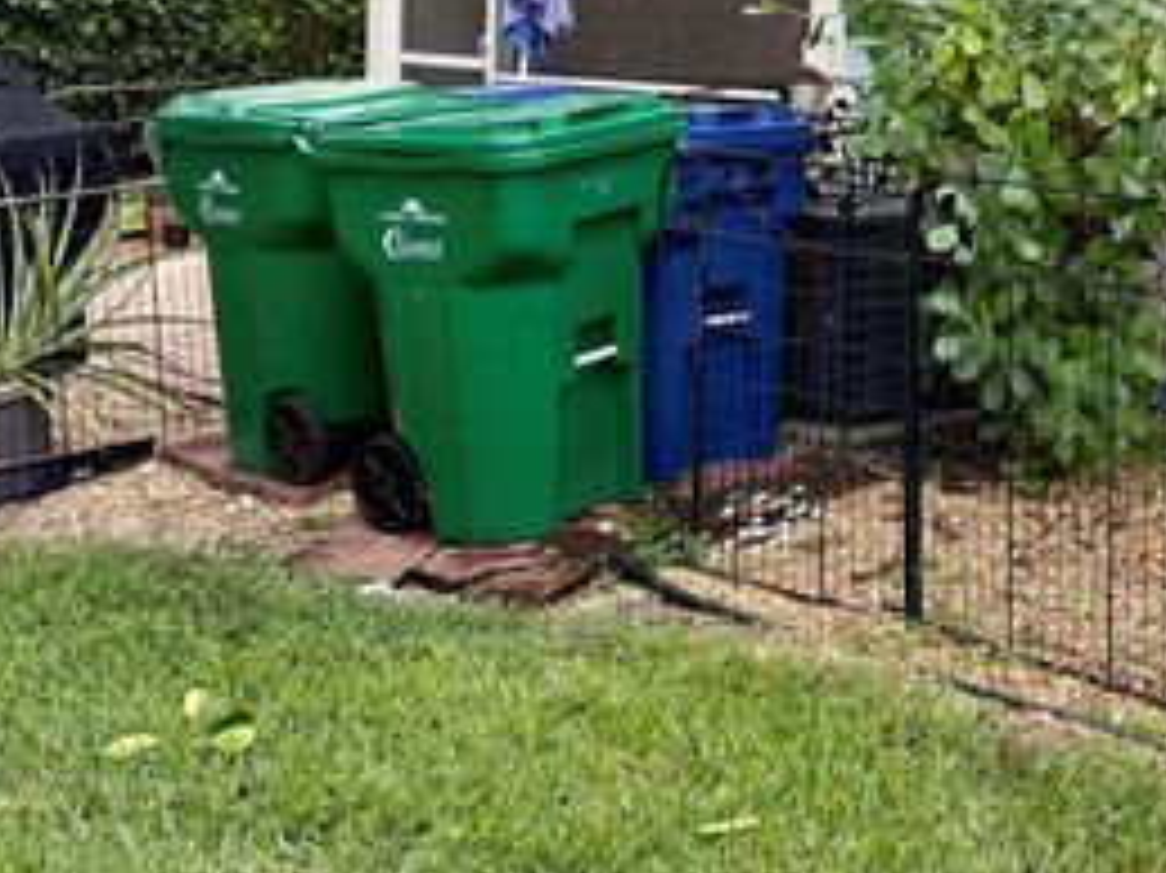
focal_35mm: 55
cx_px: 1161
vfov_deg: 25.3
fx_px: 1852
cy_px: 7
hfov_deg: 32.2
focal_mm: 6.76
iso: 100
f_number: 1.78
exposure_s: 1/1060
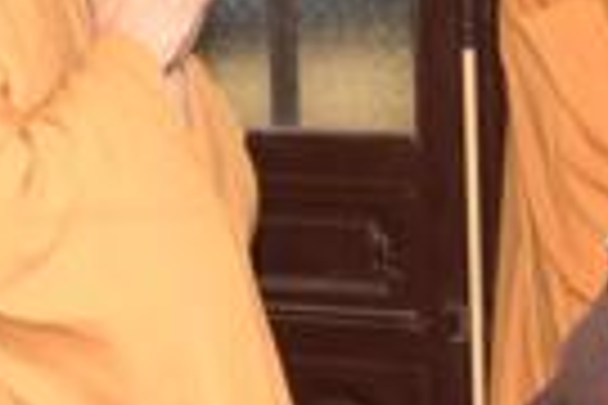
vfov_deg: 8.6
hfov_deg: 13.1
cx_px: 374
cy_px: -137
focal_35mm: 157
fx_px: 2651
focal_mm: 22
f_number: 7.1
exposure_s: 1/60
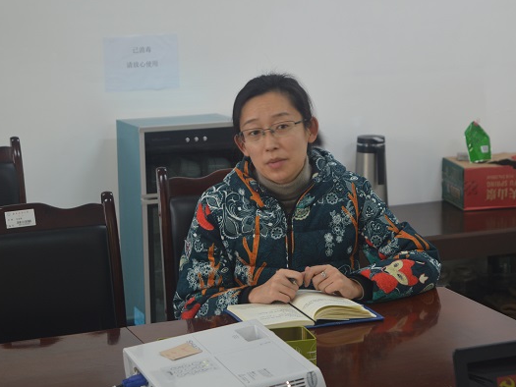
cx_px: 267
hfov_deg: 21.6
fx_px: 1350
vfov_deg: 16.3
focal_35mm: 91
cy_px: 194
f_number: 5.6
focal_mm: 55
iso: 400
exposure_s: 1/25
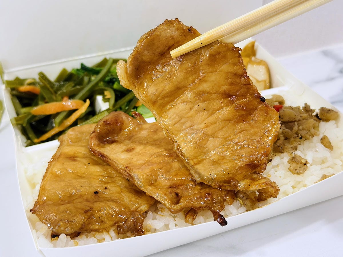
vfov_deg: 30.3
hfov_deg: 39.7
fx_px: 476
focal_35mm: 48
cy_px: 128
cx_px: 172
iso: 125
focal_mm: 6.86
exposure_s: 1/120
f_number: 1.78
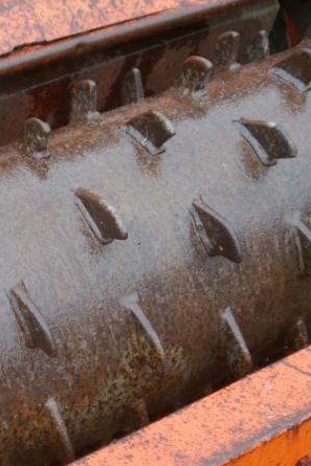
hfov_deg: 19.7
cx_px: -1
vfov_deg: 29.7
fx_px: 867
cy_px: 331
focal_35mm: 67
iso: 160
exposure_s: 1/125
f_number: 3.5
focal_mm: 14
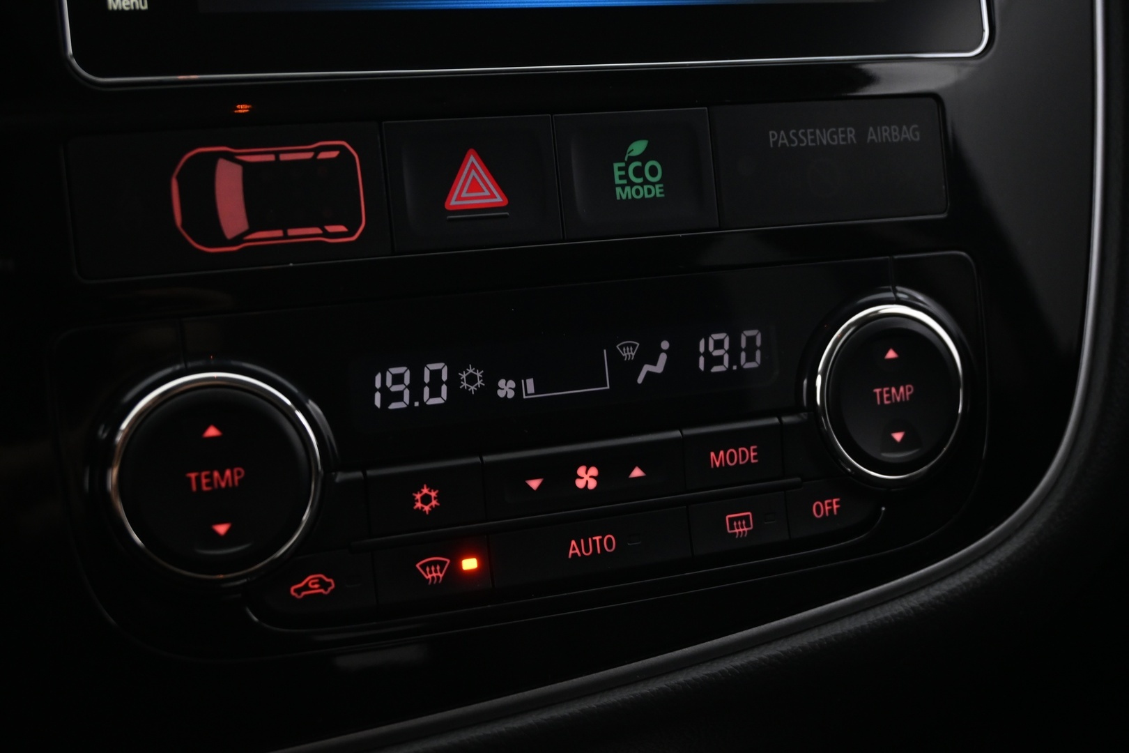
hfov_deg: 41.7
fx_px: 1482
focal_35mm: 47
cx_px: 564
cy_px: 376
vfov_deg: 28.5
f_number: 5
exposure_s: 1/8
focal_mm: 31.5
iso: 1600
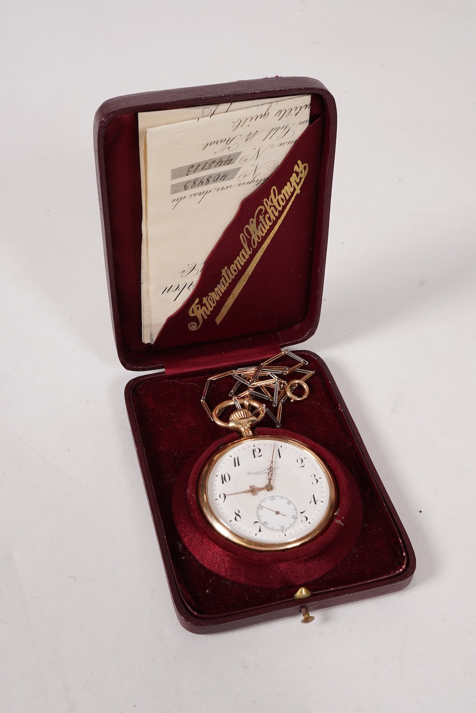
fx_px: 892
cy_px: 356
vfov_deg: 43.6
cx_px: 238
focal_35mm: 45
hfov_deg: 29.9
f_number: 22
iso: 400
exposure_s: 1/160
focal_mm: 30
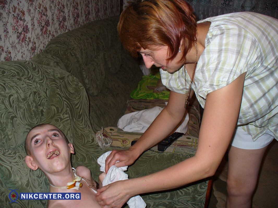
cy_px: 104
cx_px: 139
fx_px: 297
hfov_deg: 50.1
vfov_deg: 38.7
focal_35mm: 37
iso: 100
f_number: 2.8
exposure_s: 1/60
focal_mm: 6.1
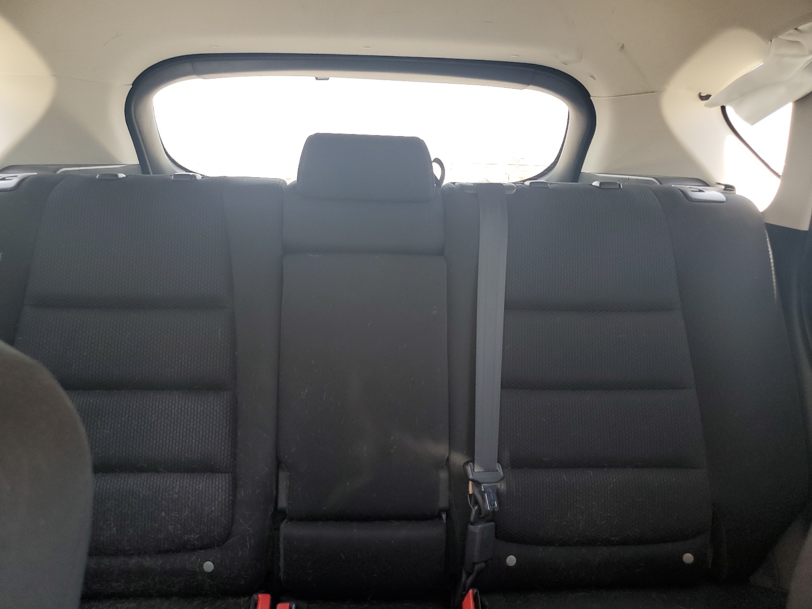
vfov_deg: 53.1
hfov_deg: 67.3
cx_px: 406
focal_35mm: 26
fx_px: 610
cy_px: 304
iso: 61
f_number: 1.5
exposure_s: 1/60.2
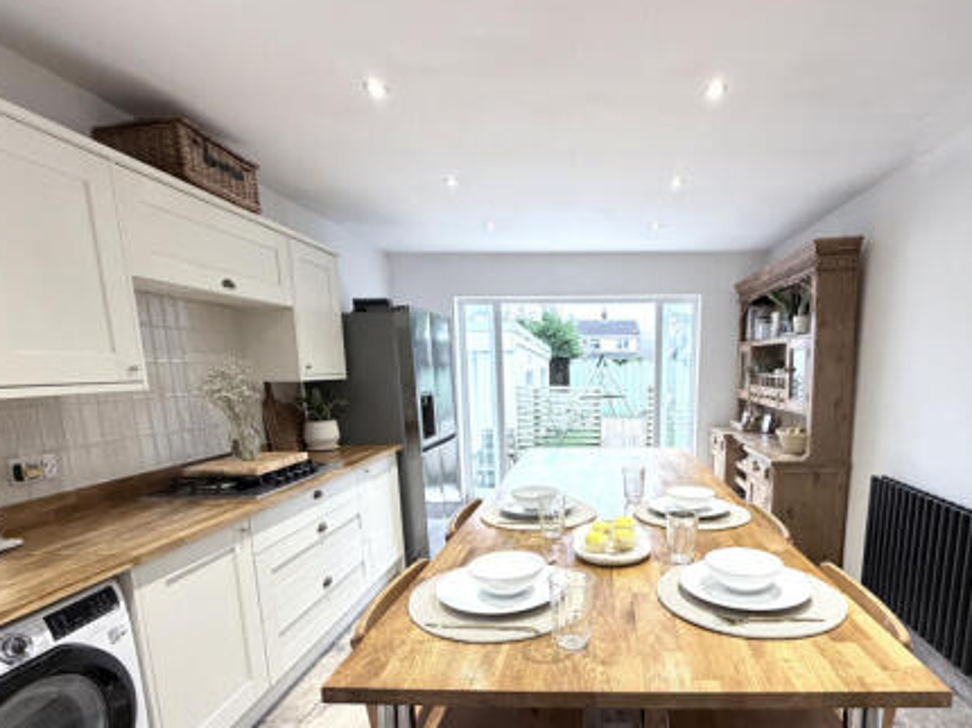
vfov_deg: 67.4
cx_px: 593
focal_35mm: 19
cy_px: 462
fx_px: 533
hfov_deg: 83.4
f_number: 2.2
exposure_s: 1/100
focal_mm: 2.22
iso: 320
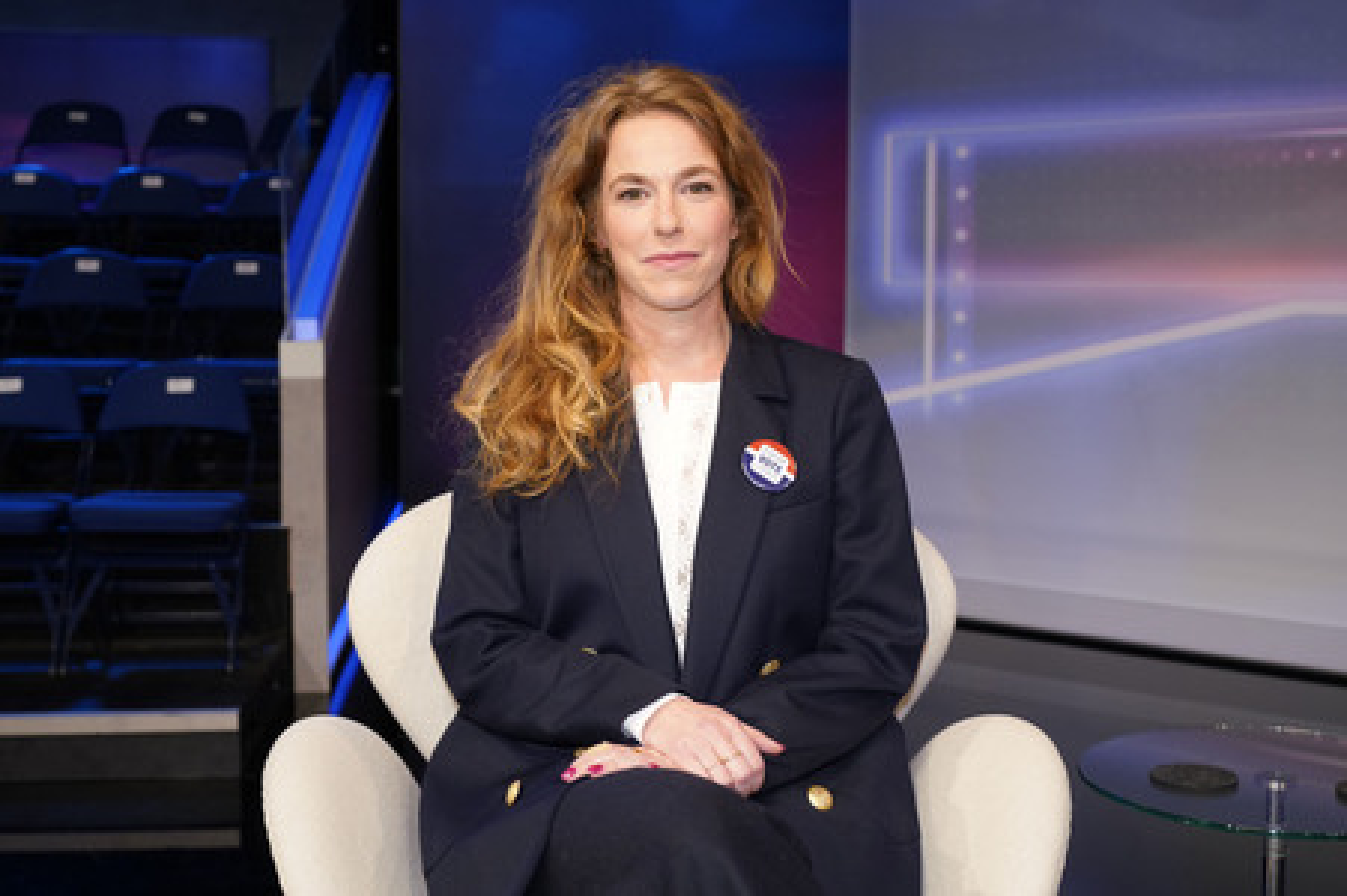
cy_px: 448
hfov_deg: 46.4
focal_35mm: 42
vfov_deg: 31.8
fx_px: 1570
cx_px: 674
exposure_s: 1/125
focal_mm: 42
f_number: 5.6
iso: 2000
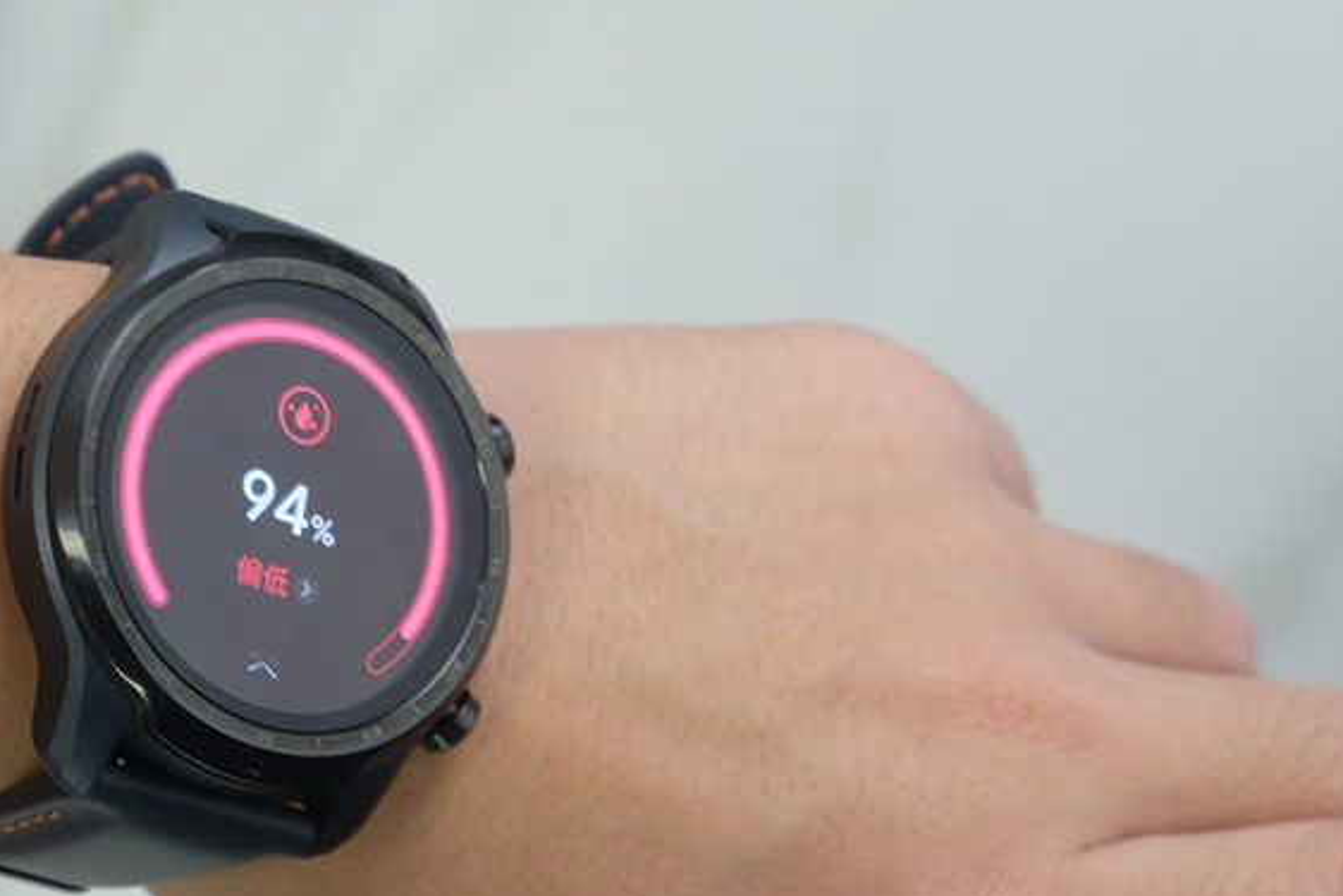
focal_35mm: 82
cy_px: 522
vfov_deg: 16.7
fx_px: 3060
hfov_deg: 24.1
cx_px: 148
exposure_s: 1/40
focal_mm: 30.2
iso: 800
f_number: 5.6
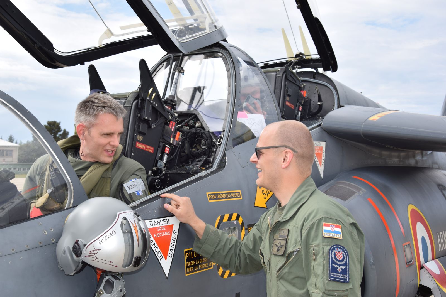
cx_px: 223
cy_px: 148
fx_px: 632
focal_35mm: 51
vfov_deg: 26.5
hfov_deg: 38.9
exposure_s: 1/200
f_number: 9
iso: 100
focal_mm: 34
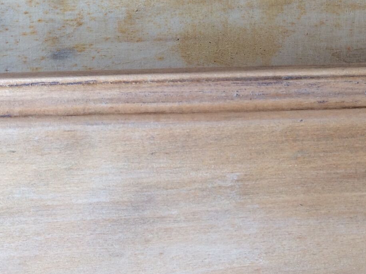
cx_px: 217
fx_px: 687
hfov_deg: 29.8
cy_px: -8
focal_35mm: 65
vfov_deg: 21.7
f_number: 2.2
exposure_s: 1/100
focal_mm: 4.15
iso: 32
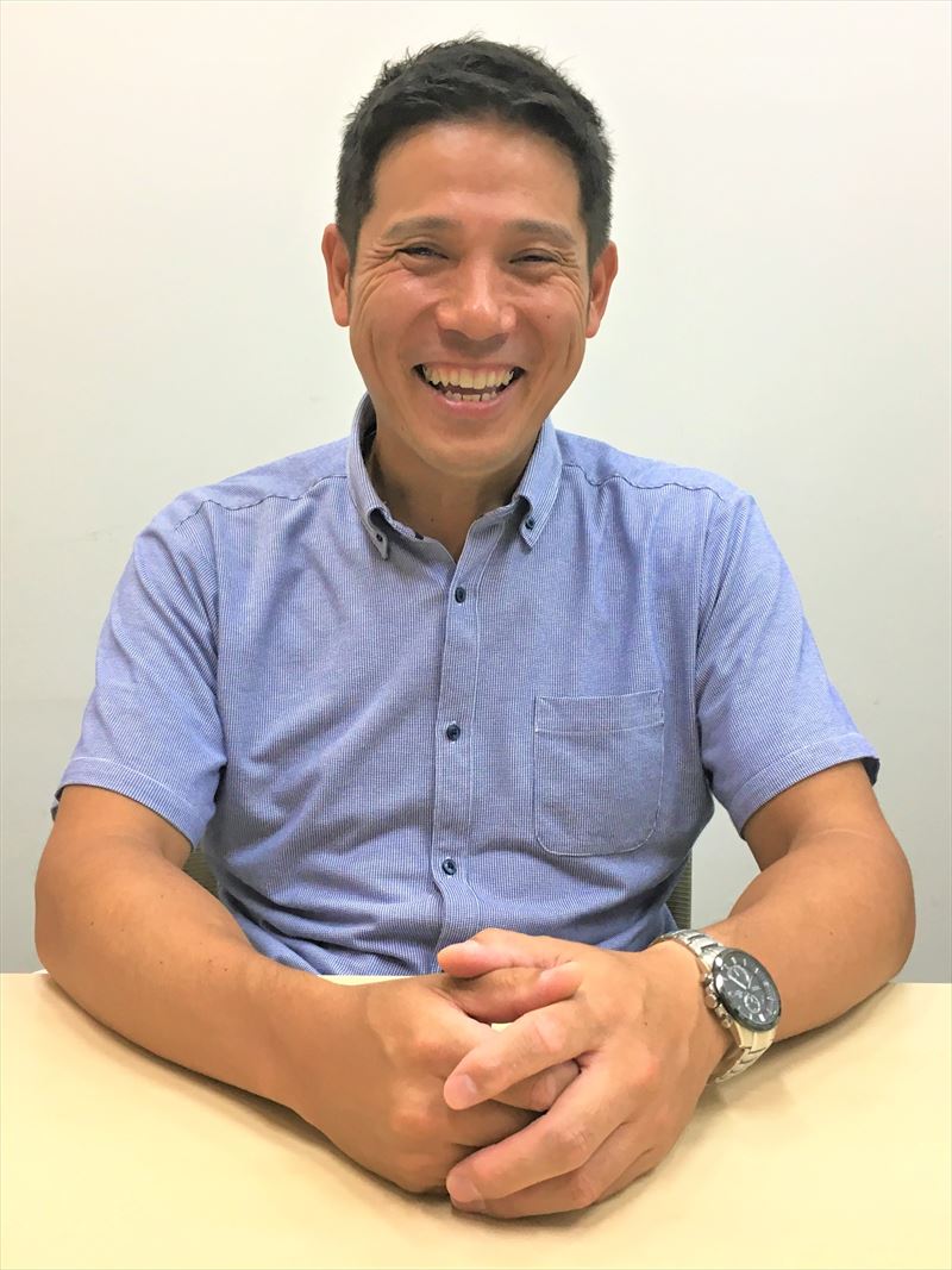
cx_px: 476
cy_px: 635
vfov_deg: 61.7
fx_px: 1064
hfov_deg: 48.2
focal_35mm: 29
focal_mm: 4.15
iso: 64
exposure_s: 1/30
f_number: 2.2
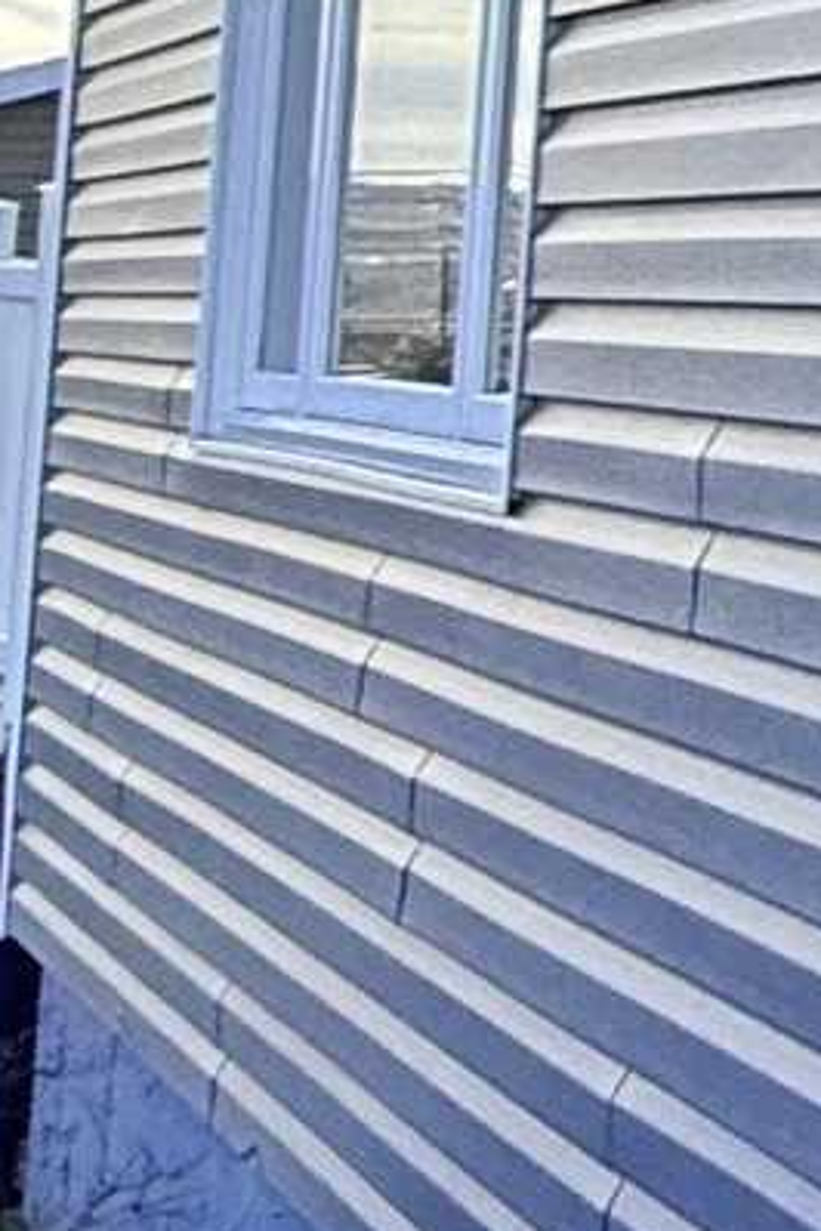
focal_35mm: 112
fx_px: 3831
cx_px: 3056
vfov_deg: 17.5
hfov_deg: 8.3
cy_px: -185
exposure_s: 1/430
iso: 64
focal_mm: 2.22
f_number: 2.2
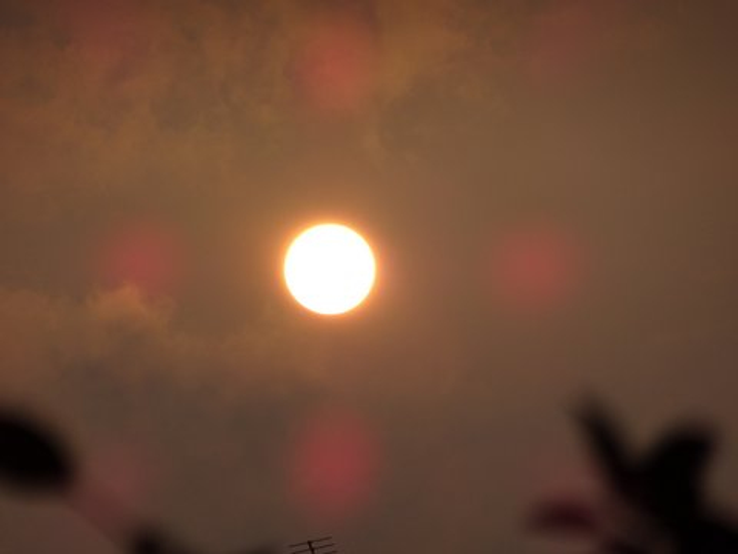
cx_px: 369
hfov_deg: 4.5
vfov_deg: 3.4
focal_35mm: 439
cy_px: 277
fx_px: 9359
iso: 80
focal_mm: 75.01
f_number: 6.3
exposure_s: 1/1250
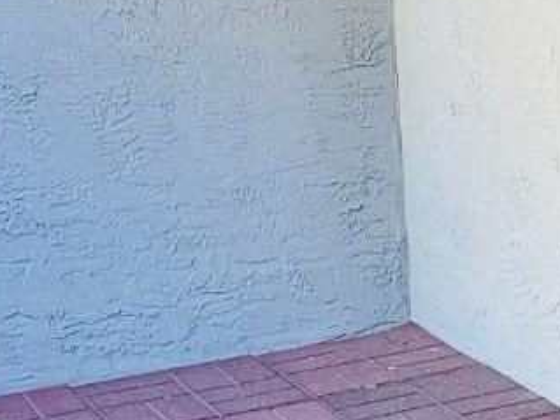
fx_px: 1827
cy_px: 233
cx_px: 707
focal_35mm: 113
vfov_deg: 13.1
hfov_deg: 16.6
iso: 250
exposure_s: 1/76
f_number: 1.78
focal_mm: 6.86
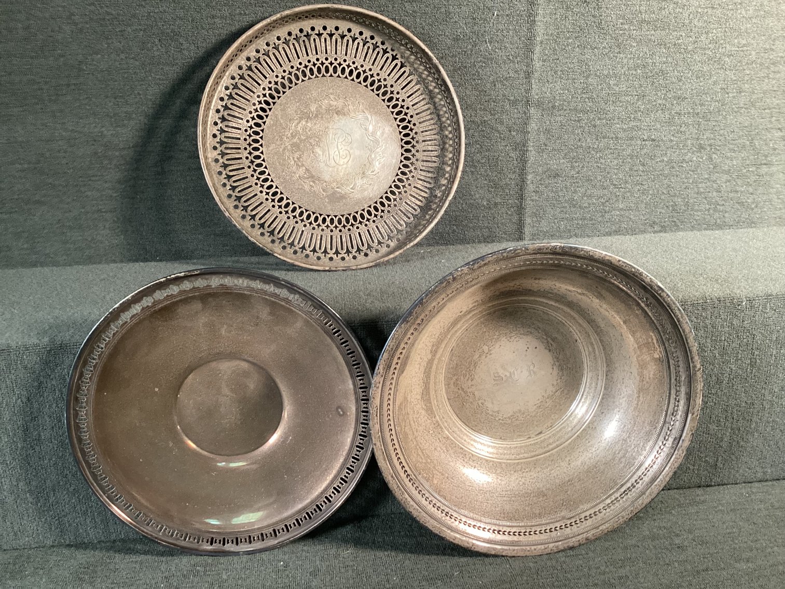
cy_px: 294
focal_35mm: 31
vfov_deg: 45.4
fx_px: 703
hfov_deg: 58.3
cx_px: 392
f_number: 2.4
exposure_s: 1/60
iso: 400
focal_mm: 3.3
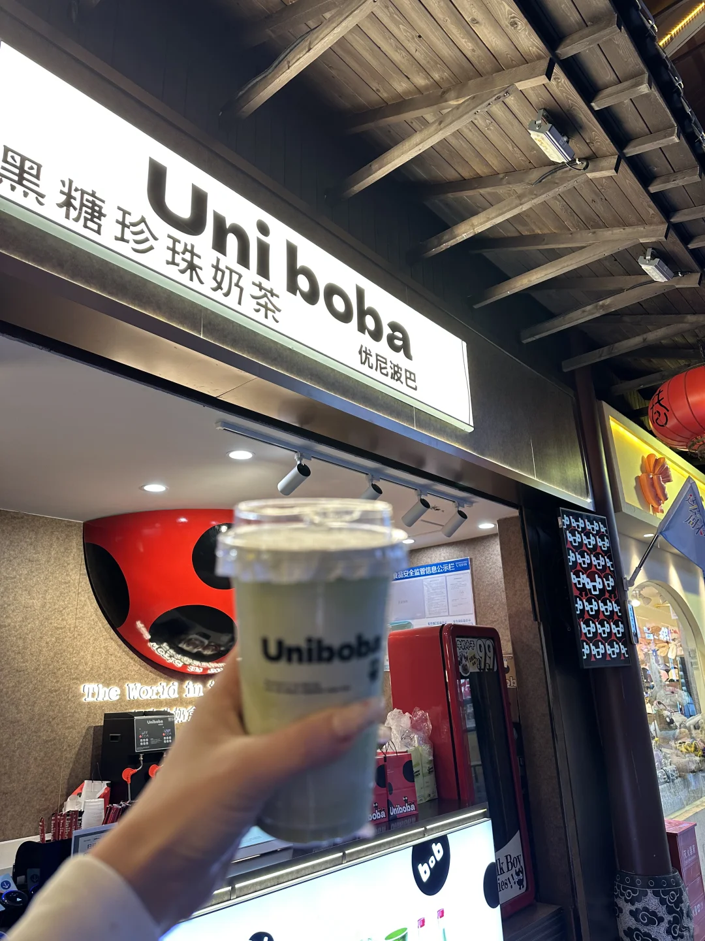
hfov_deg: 56.8
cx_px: 352
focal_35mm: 24
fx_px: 652
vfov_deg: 71.6
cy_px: 470
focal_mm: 6.86
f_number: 1.78
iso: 125
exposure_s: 1/100
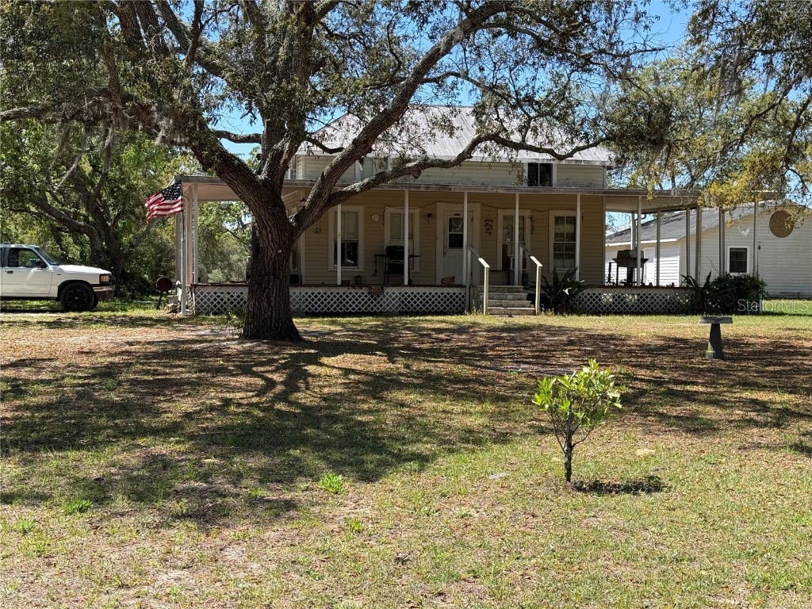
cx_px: 406
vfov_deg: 30.3
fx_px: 1126
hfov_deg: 39.7
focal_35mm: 48
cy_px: 304
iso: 64
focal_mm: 6.76
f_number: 1.78
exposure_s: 1/1513
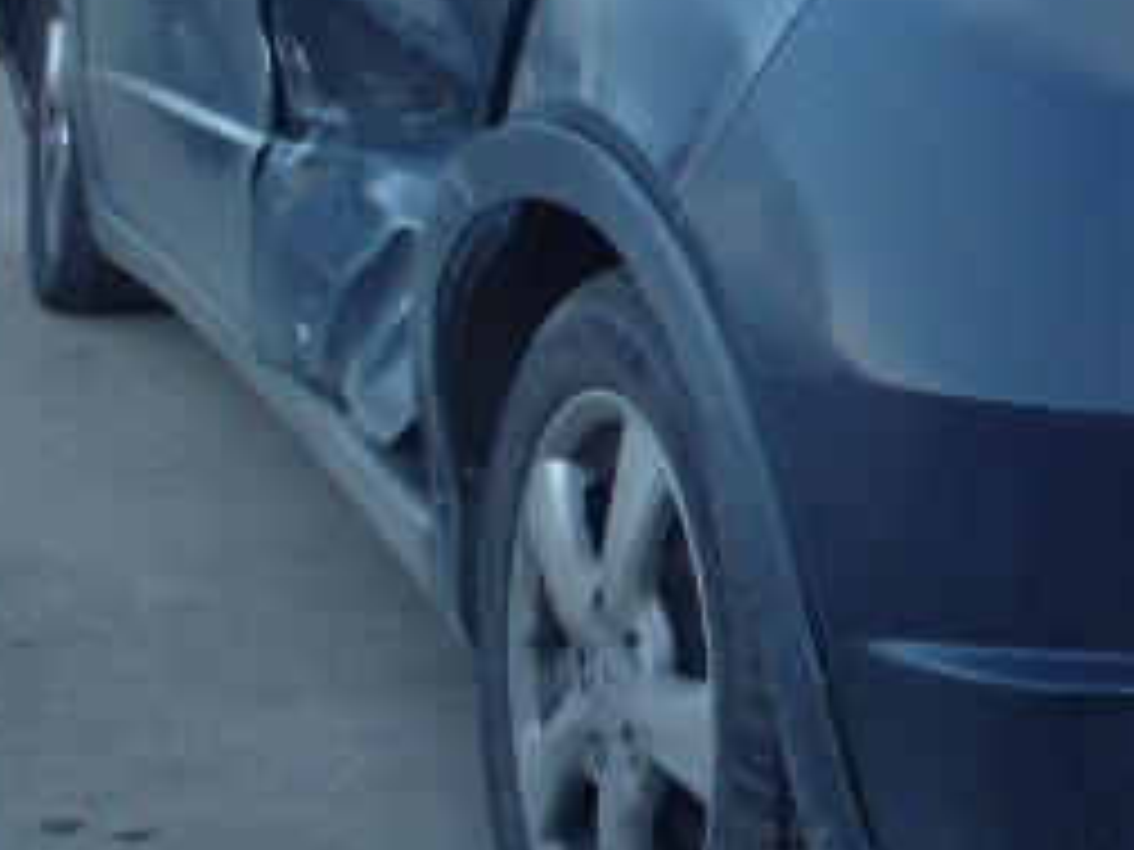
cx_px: 1300
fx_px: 2326
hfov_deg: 25.1
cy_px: 144
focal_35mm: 71
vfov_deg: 20.4
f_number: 3.9
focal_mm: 5
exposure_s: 1/40
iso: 200
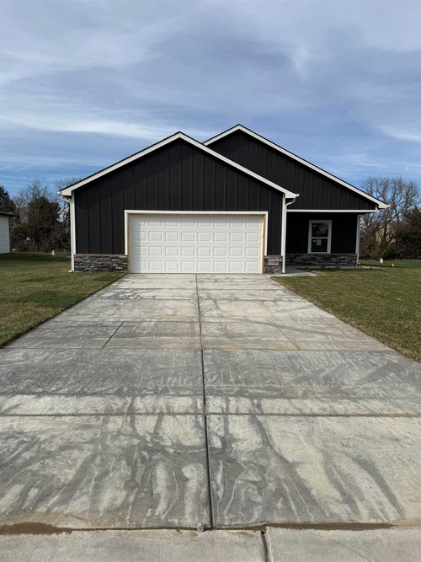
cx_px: 210
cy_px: 281
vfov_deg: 71.6
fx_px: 389
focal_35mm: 24
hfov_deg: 56.8
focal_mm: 6.76
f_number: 1.78
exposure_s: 1/6173
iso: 80
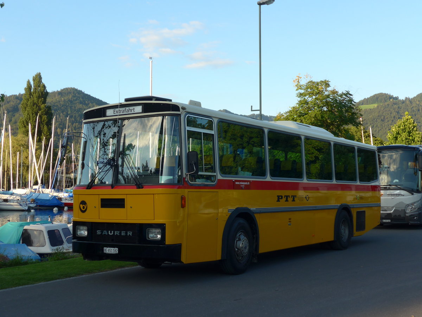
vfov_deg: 29.7
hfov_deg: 38.9
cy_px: 158
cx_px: 211
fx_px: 597
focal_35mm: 49
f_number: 3.2
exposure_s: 1/320
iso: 80
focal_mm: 10.1
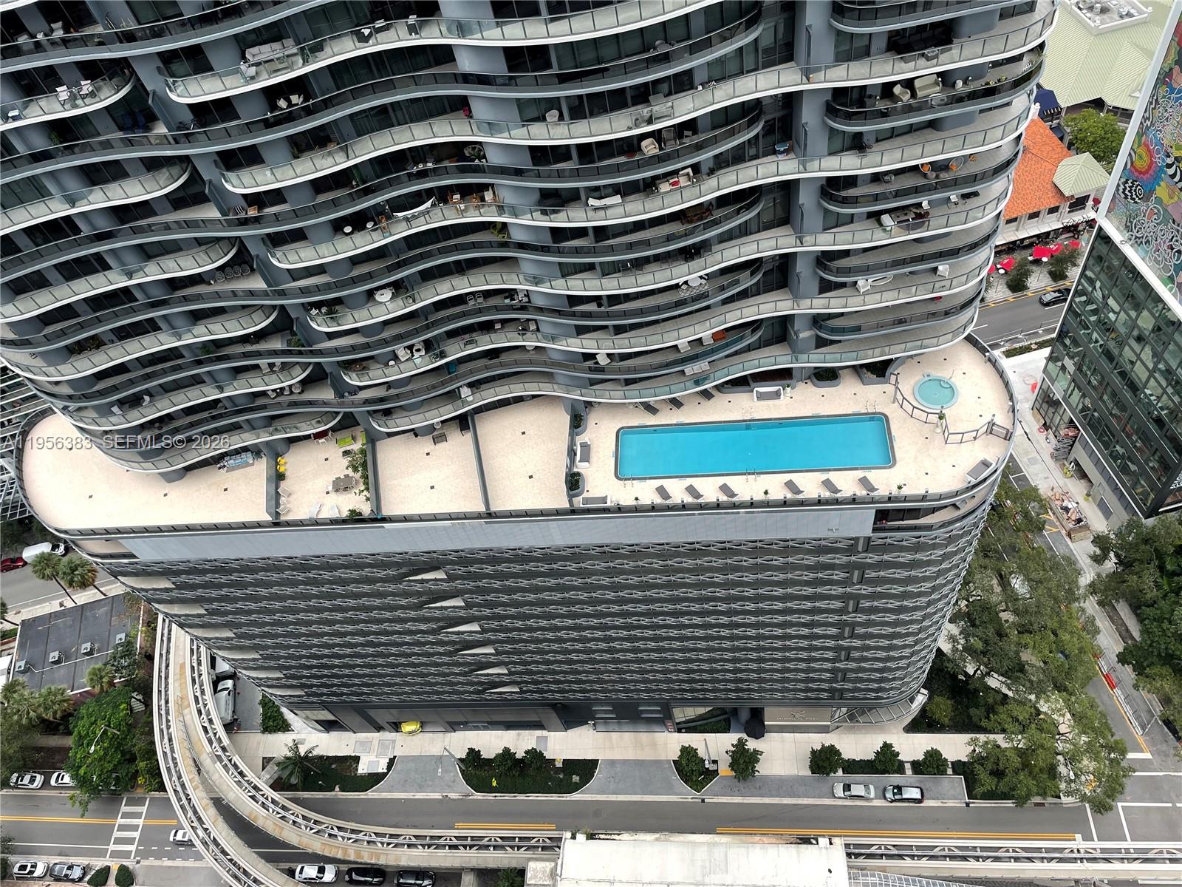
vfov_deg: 53.1
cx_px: 591
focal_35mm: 26
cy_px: 444
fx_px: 888
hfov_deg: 67.3
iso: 32
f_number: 1.6
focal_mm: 4.2
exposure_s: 1/201
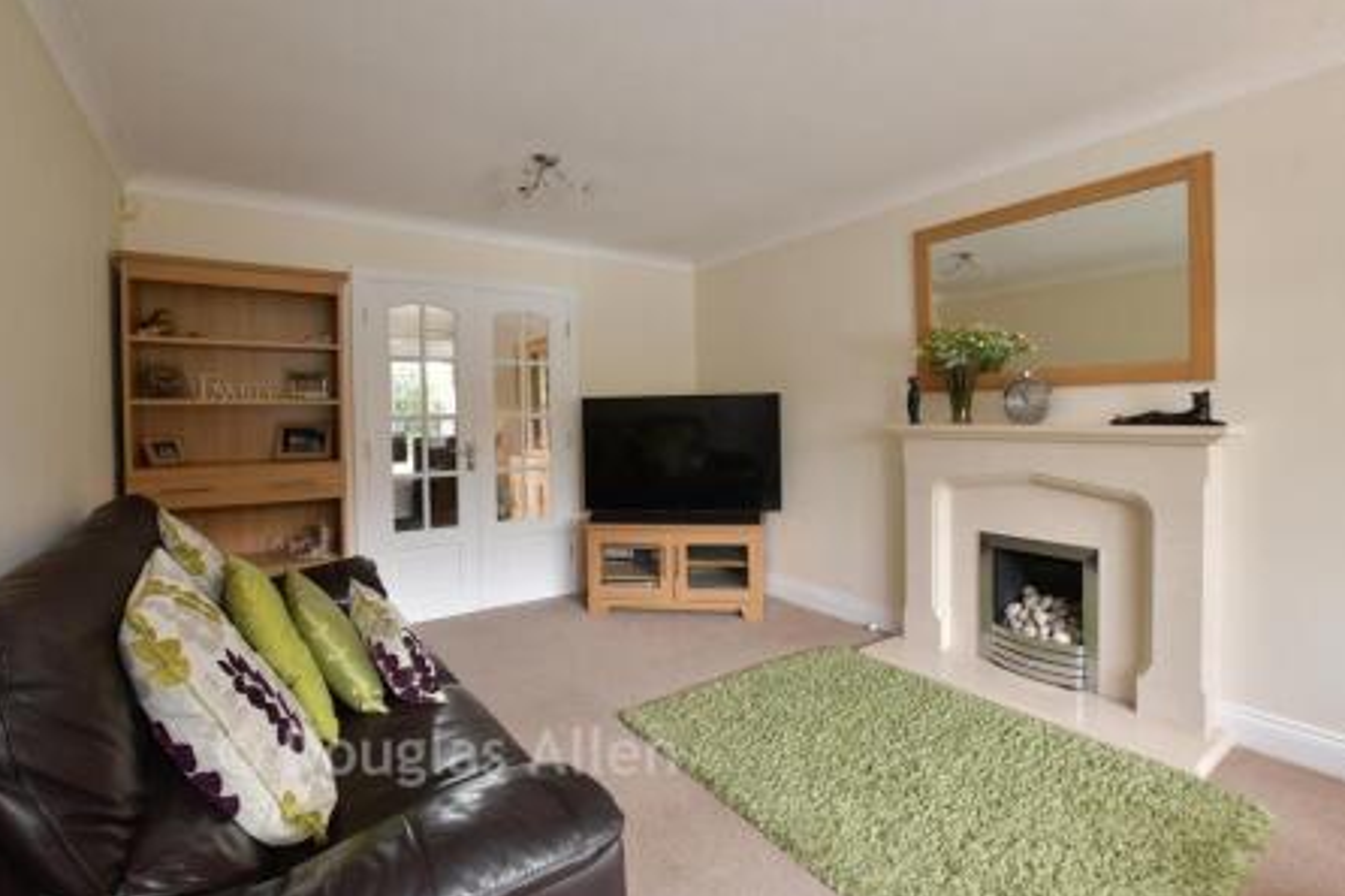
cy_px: 424
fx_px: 598
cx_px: 685
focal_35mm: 16
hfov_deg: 96.7
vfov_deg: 73.6
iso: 320
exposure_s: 1/5
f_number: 8
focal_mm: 10
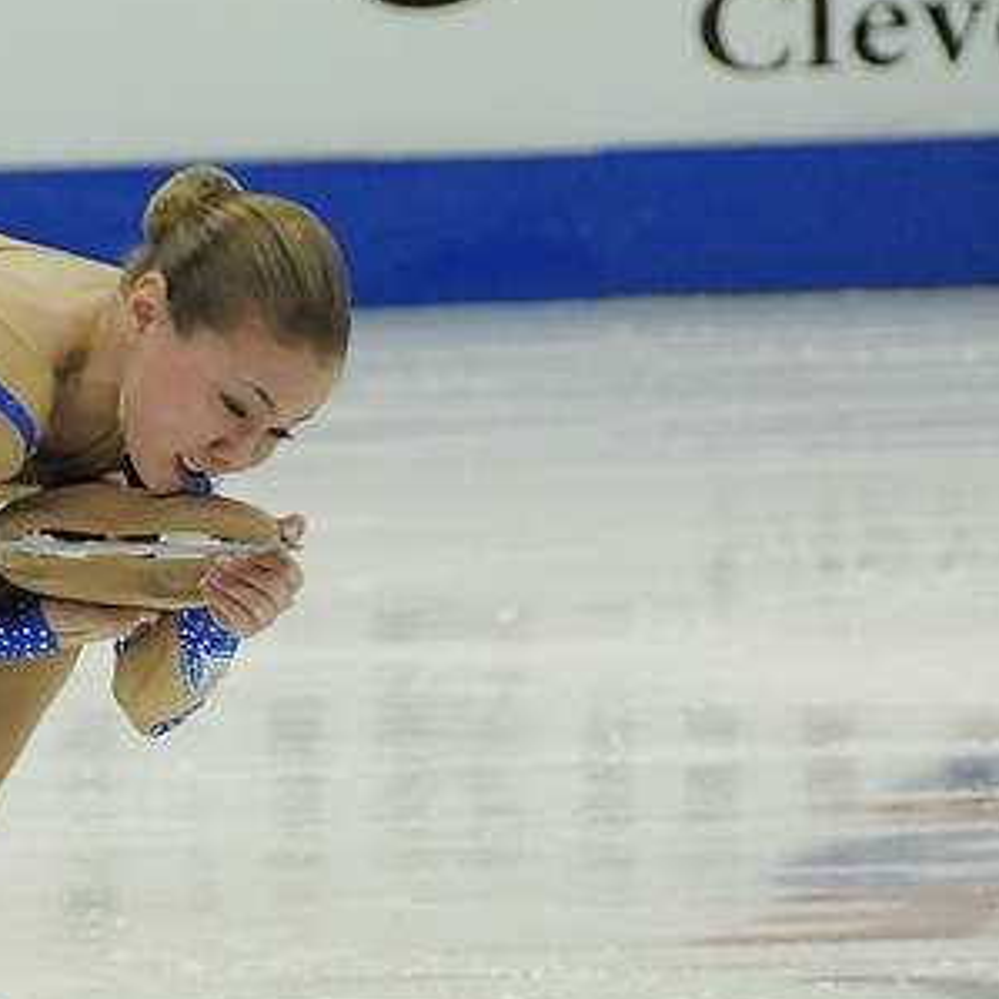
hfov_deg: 3.0
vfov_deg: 3.0
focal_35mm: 580
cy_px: 757
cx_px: 63
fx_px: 18937
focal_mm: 170
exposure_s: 1/1000
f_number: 5.6
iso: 3200
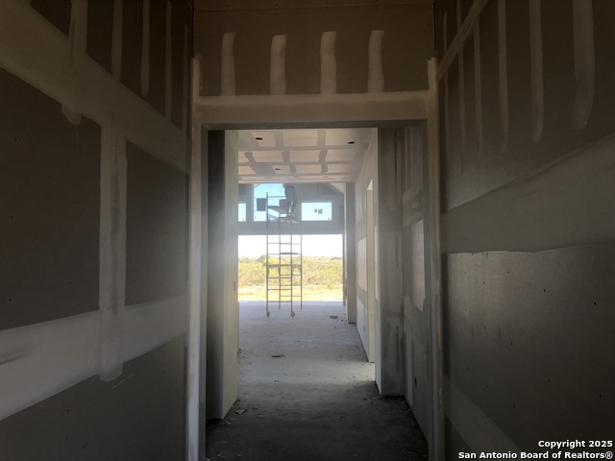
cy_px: 230
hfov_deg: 63.4
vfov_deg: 49.7
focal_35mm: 28
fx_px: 497
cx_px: 308
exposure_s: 1/120
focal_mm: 3.99
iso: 32
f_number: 1.8
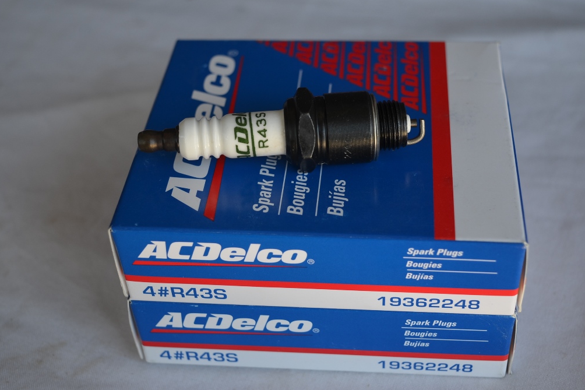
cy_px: 193
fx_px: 942
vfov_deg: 23.4
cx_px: 297
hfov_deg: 34.5
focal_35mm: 58
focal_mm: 38
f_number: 5.6
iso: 250
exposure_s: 1/125
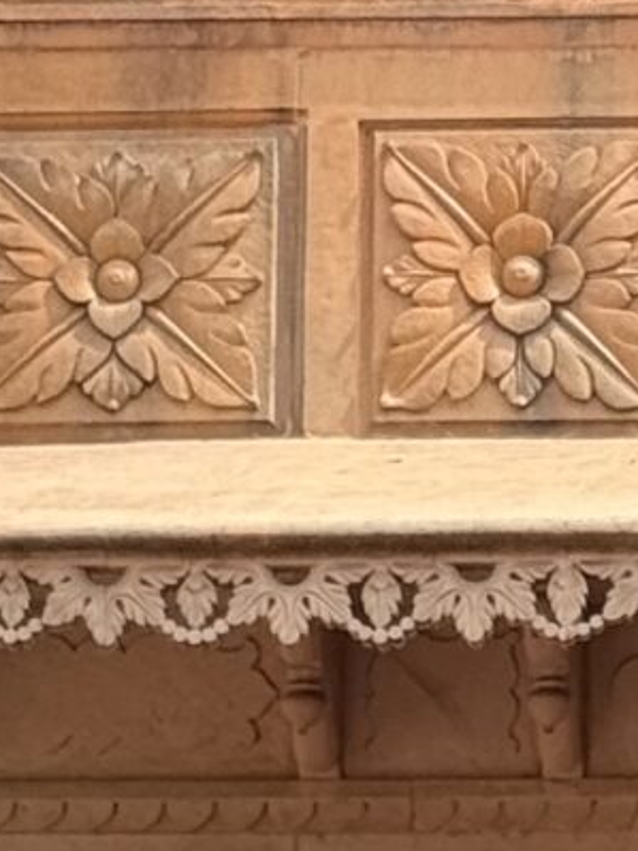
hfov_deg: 4.8
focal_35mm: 308
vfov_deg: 6.4
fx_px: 7573
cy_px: 1128
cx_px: 809
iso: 80
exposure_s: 1/2494
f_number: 1.78
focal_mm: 6.76
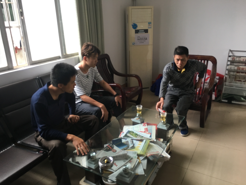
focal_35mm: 29
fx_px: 206
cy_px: 92
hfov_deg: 61.7
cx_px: 123
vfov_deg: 48.2
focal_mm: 4.15
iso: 64
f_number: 2.2
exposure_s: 1/33
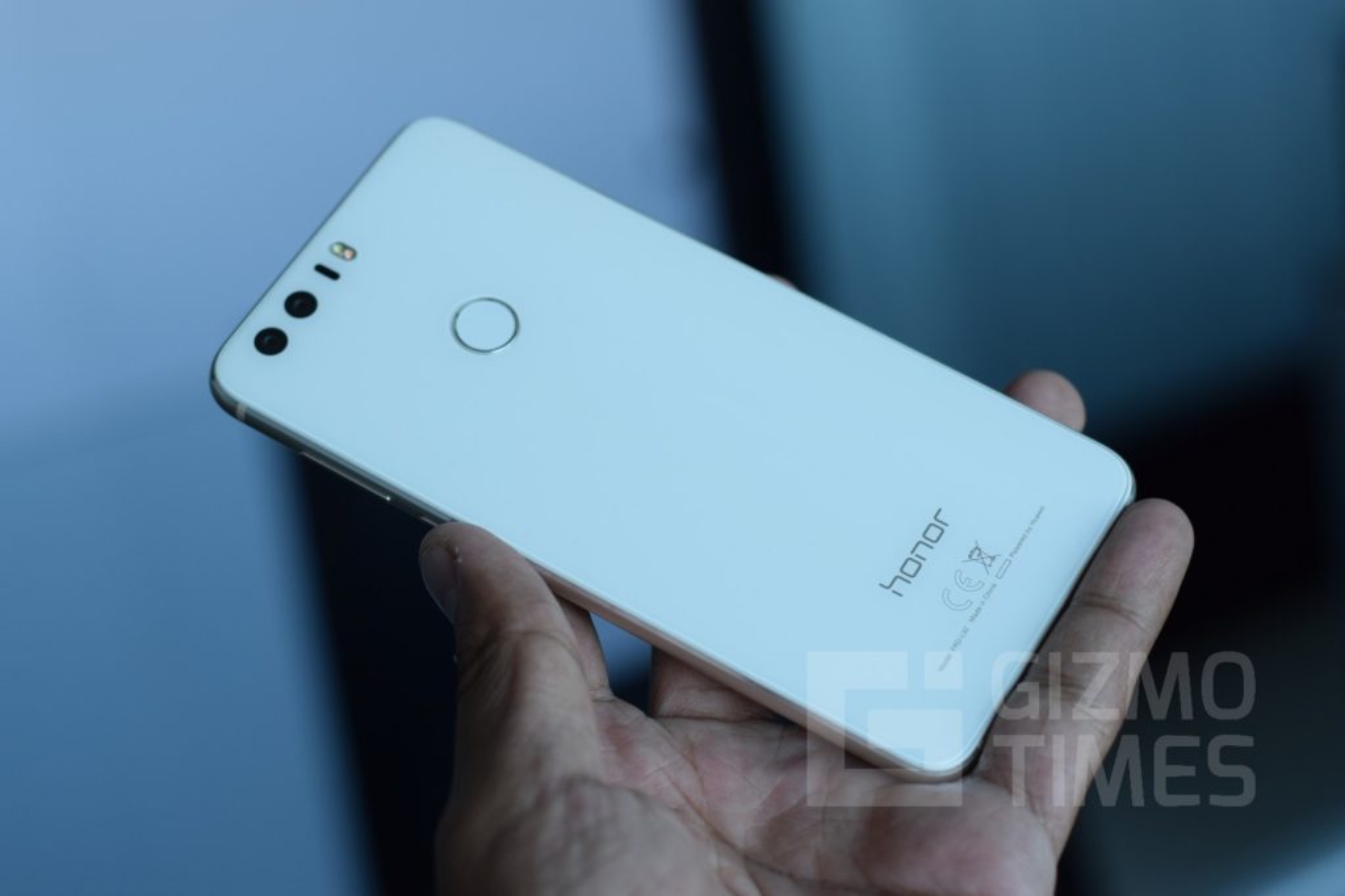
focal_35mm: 75
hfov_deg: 27.0
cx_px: 672
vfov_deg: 18.2
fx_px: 2802
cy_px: 448
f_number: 4
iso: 400
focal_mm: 50
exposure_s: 1/60
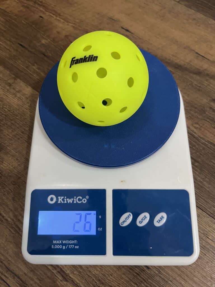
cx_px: 108
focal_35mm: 26
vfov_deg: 67.3
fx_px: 215
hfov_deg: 53.1
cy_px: 144
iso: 320
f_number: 1.6
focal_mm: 5.1
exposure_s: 1/60
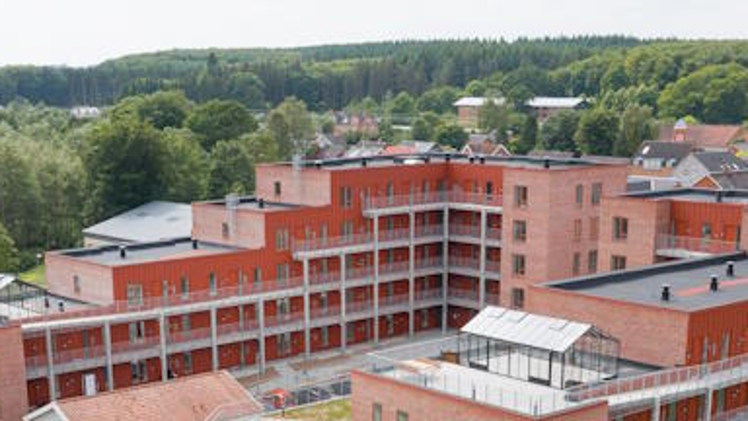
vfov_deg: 19.4
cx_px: 349
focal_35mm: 60
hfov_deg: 34.9
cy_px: 433
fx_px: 1190
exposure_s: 1/400
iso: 100
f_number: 5.6
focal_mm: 10.26
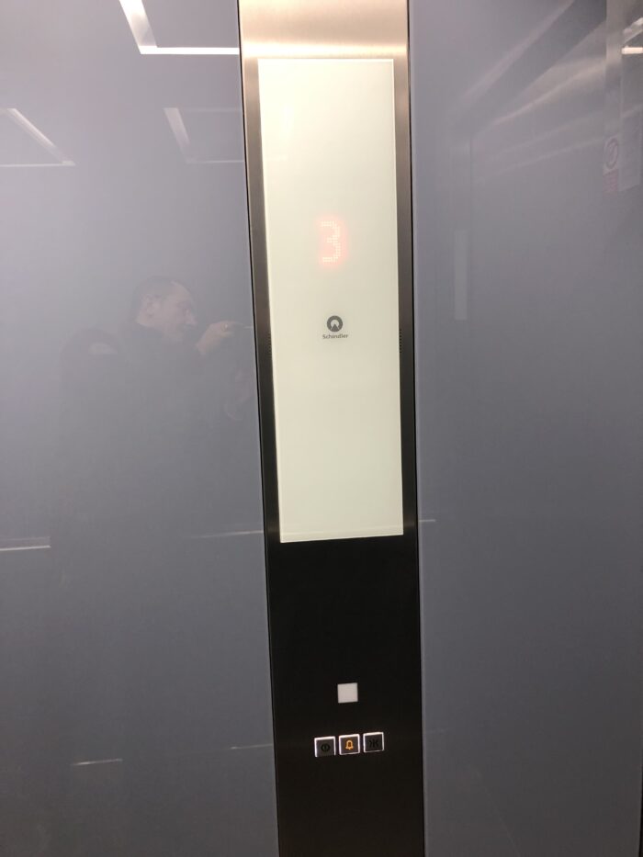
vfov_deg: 63.4
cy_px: 428
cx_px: 322
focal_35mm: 28
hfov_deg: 49.8
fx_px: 693
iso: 50
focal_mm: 3.99
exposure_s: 1/17
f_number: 1.8
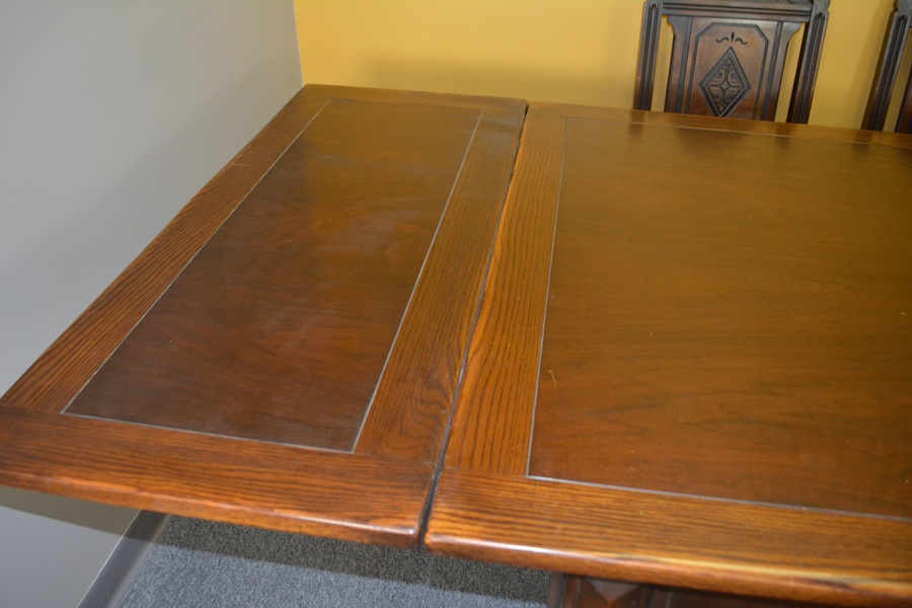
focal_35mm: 30
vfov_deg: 43.6
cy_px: 304
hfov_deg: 61.9
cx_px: 456
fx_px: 760
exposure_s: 1/60
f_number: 3.8
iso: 1400
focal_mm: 20
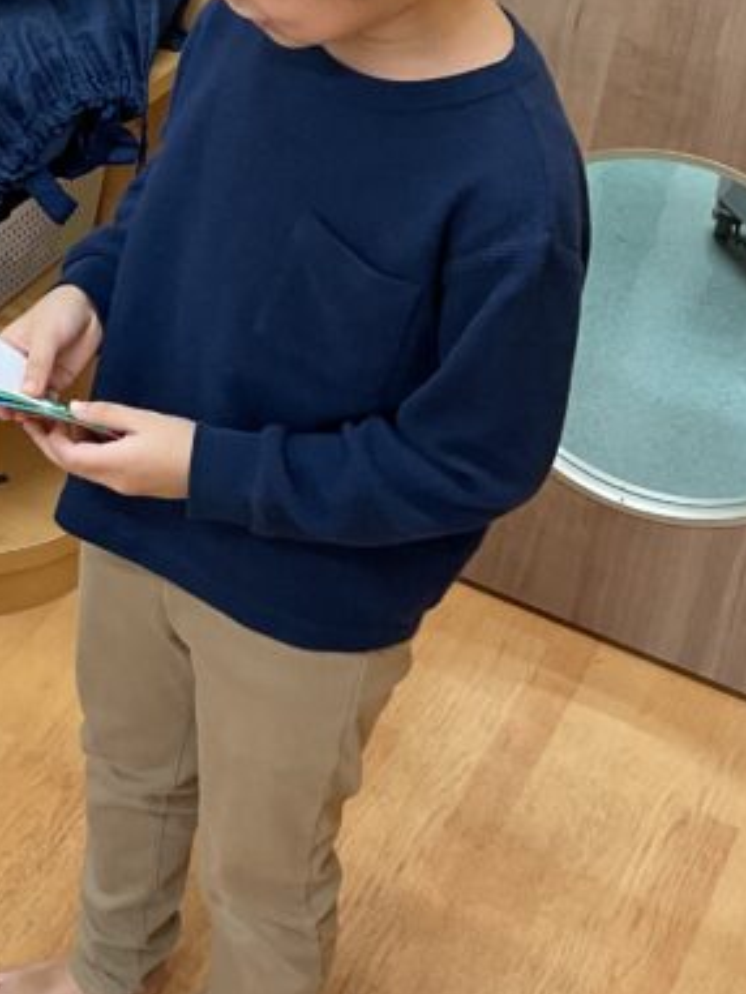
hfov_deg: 18.1
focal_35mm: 78
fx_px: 2240
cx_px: -102
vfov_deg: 24.4
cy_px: 138
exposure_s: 1/60
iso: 64
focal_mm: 3
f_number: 1.8
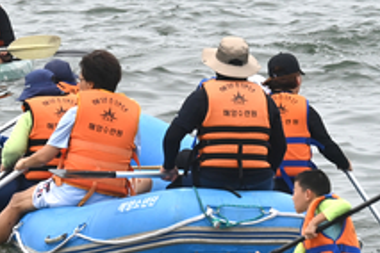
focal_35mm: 960
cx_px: 62
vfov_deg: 1.4
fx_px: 10133
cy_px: 11
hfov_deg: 2.1
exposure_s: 1/400
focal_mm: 340
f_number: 14
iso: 500
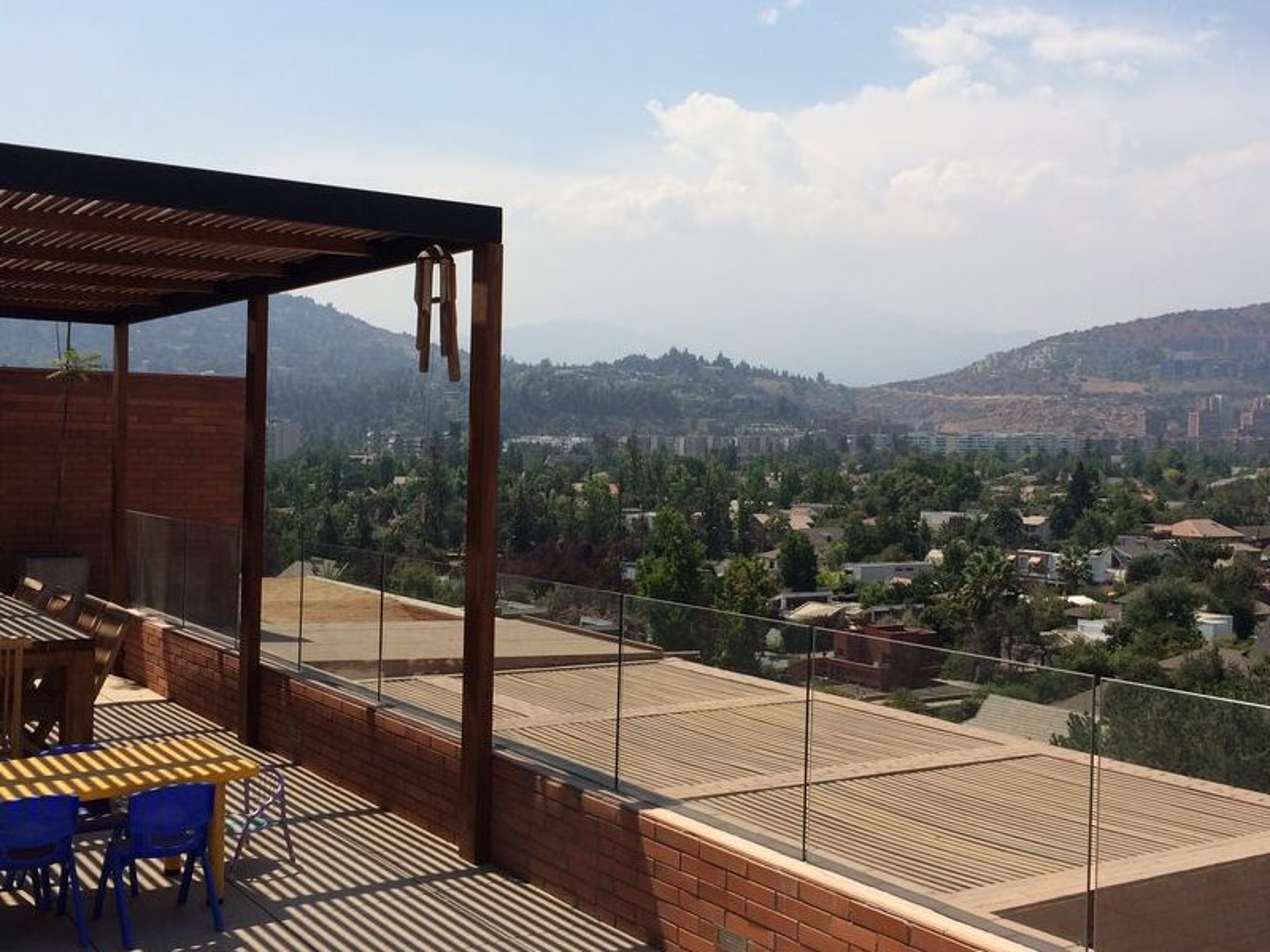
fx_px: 1064
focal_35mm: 29
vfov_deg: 48.2
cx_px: 635
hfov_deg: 61.7
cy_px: 476
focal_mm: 4.15
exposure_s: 1/2933
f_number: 2.2
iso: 32
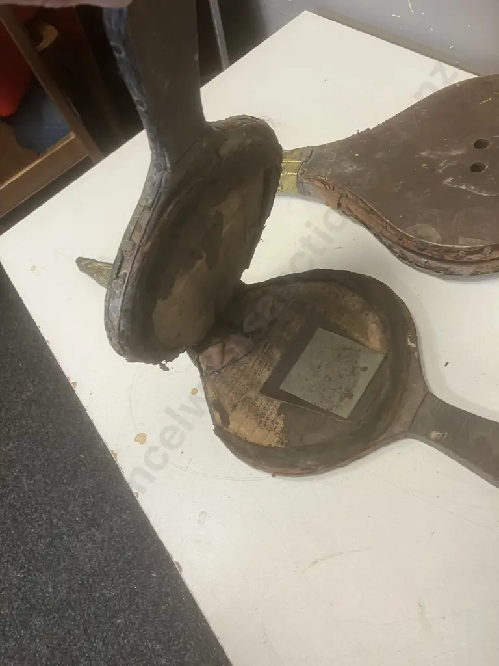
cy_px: 333
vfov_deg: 63.4
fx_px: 538
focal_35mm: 28
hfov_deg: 49.7
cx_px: 250
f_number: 1.8
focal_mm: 3.99
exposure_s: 1/50
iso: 64
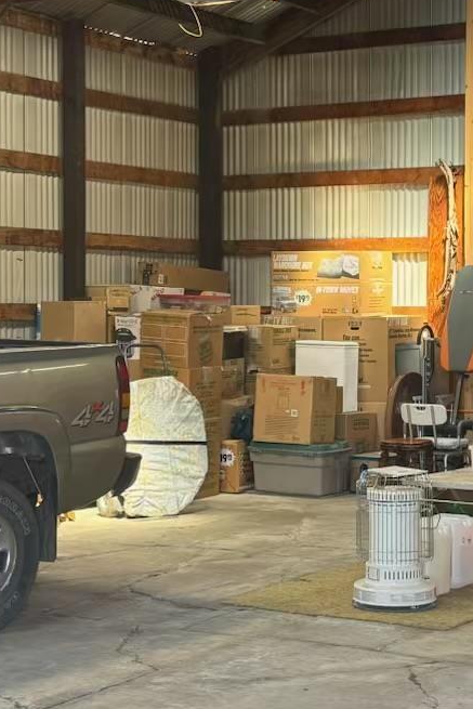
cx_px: 404
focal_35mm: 78
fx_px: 1536
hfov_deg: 17.3
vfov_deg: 26.0
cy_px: 297
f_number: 1.78
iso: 100
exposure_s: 1/51
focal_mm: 6.76
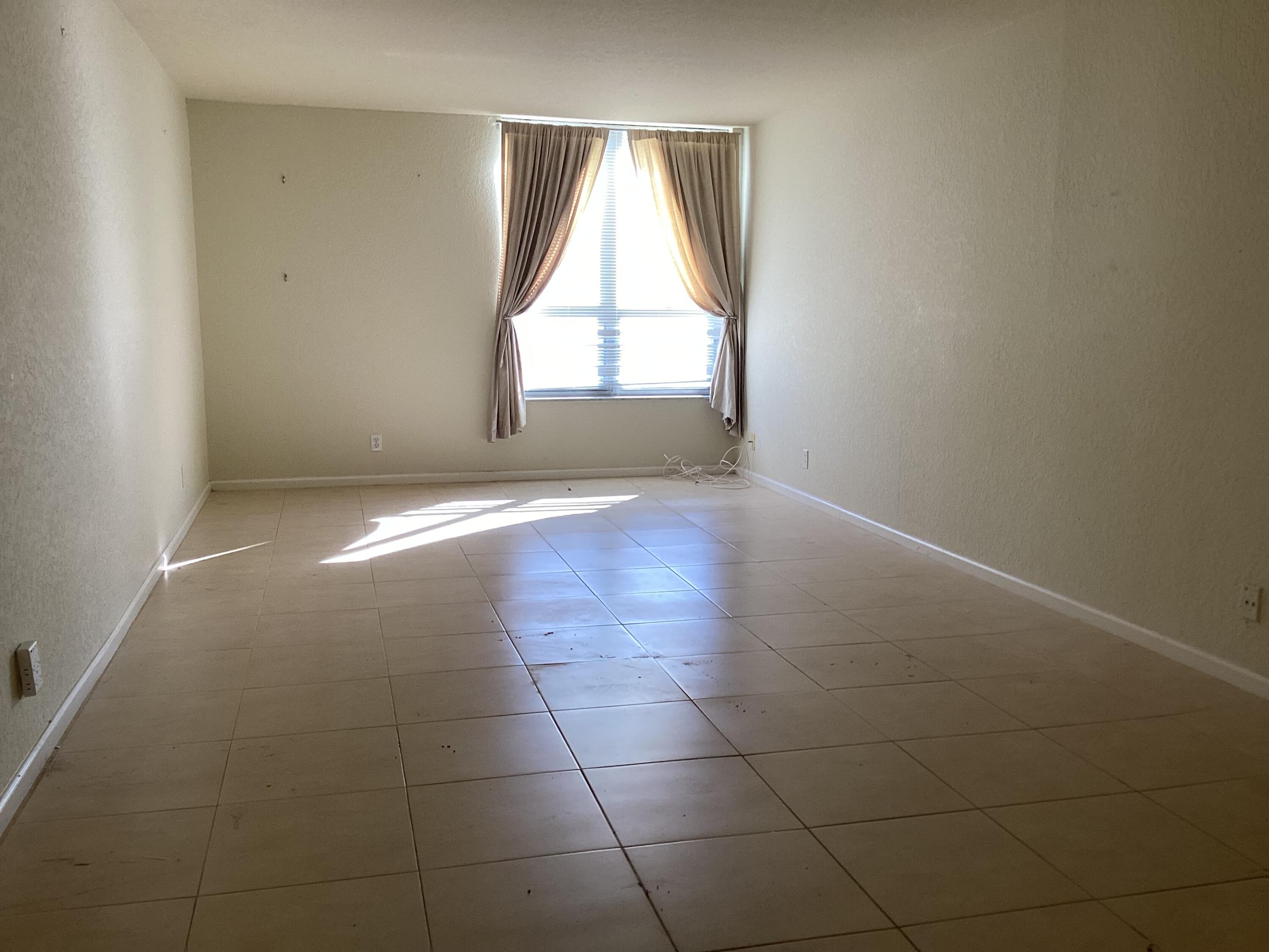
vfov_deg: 45.4
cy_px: 476
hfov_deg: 58.4
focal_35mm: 31
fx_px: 1136
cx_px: 634
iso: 100
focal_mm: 3.3
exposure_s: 1/120
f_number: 2.4
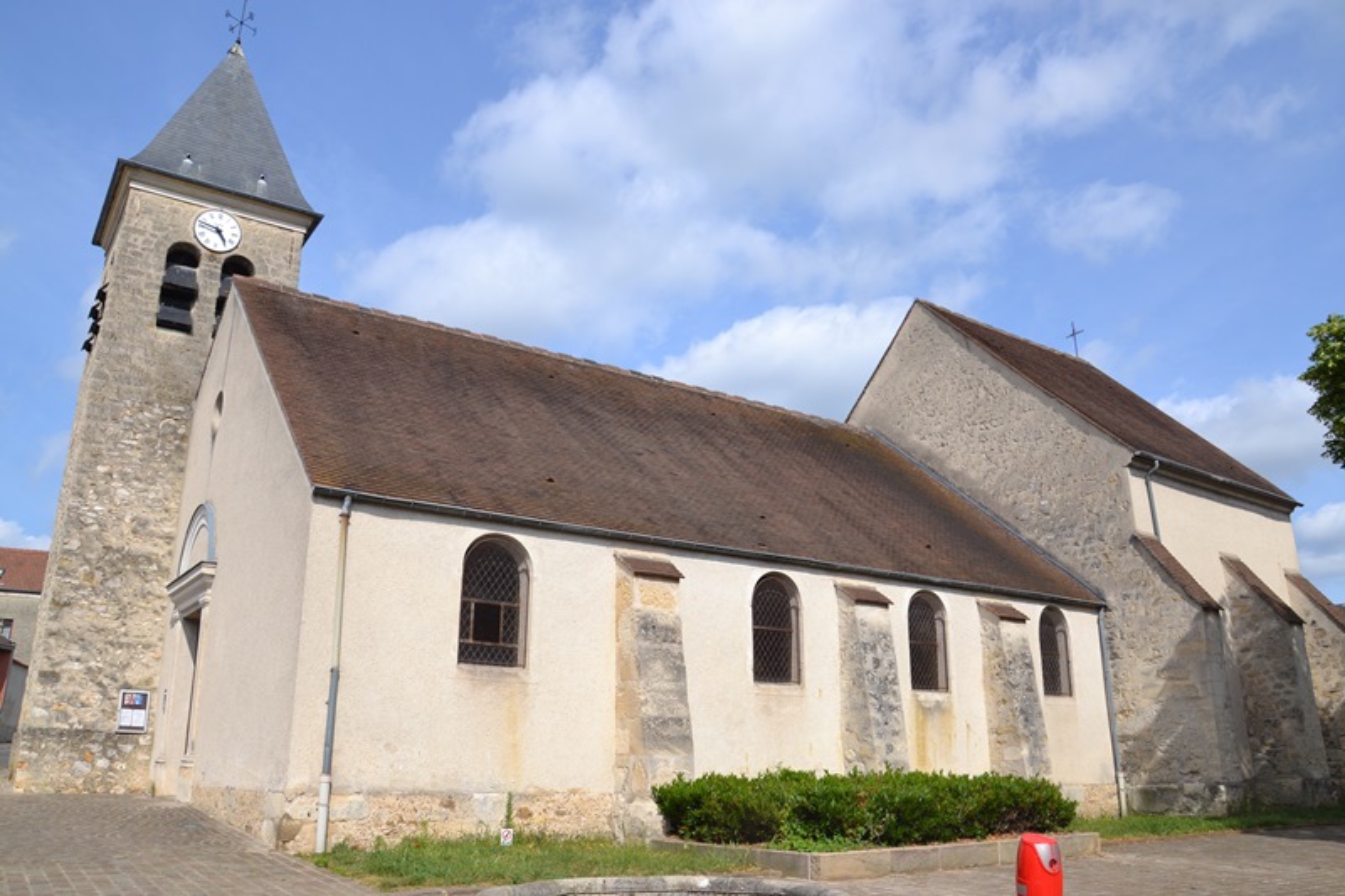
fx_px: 1008
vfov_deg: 47.9
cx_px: 672
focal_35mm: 27
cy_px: 448
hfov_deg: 67.4
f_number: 9
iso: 100
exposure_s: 1/320
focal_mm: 18
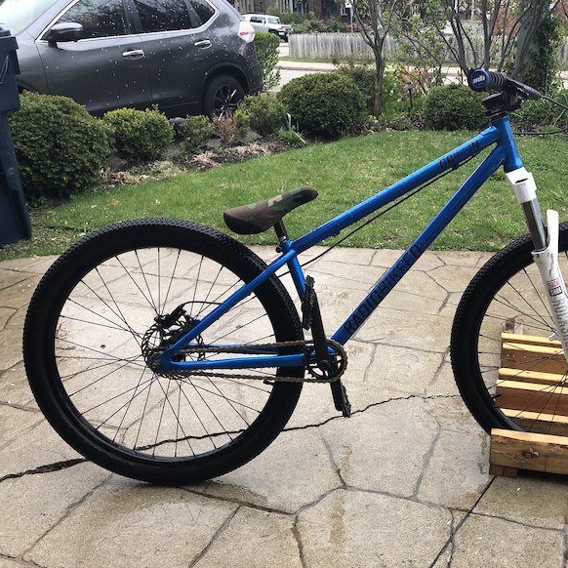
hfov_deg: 47.5
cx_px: 387
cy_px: 292
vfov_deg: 48.4
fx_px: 631
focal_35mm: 34
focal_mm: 3.99
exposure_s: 1/137
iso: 20
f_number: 1.8
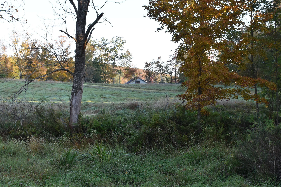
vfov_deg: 26.4
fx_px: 398
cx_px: 153
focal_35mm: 51
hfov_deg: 38.9
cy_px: 114
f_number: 6.3
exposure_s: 1/160
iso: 400
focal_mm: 24
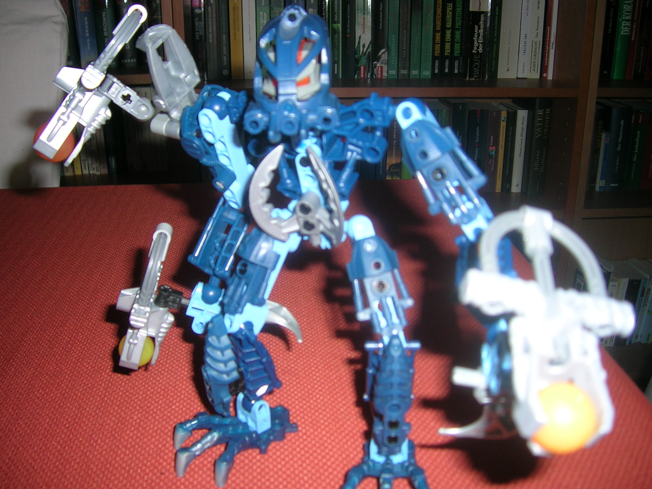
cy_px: 244
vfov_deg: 40.7
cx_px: 326
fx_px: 659
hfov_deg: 52.6
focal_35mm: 35
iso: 50
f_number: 2.8
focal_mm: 5.4
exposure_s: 1/60.1
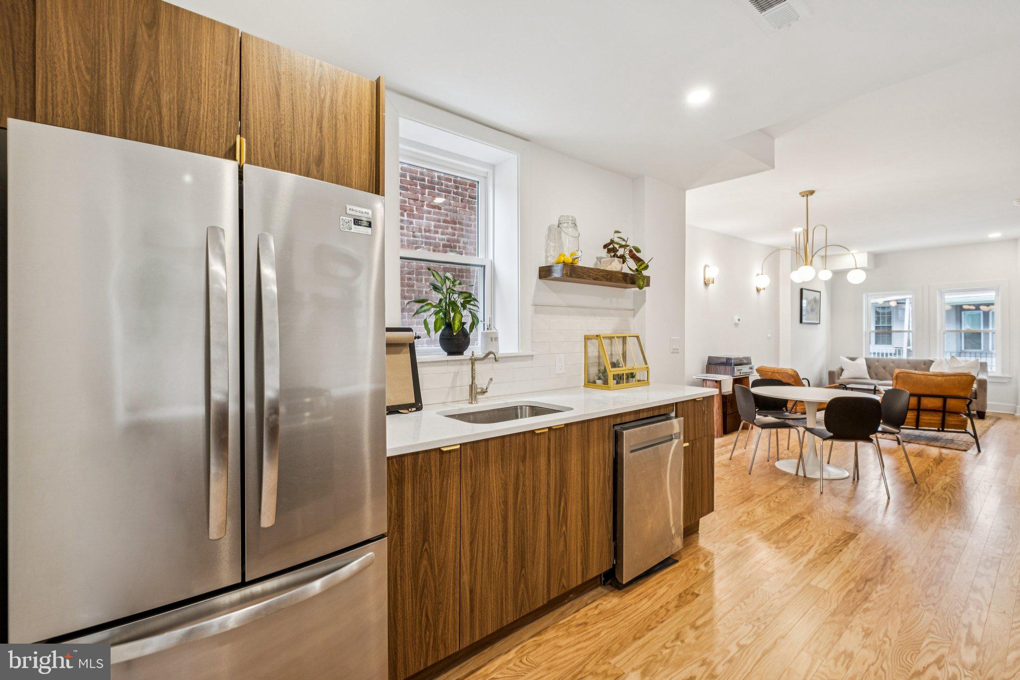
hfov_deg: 100.4
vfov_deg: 77.3
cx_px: 510
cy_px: 340
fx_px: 425
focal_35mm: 15
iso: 250
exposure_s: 1/5
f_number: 8
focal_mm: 10
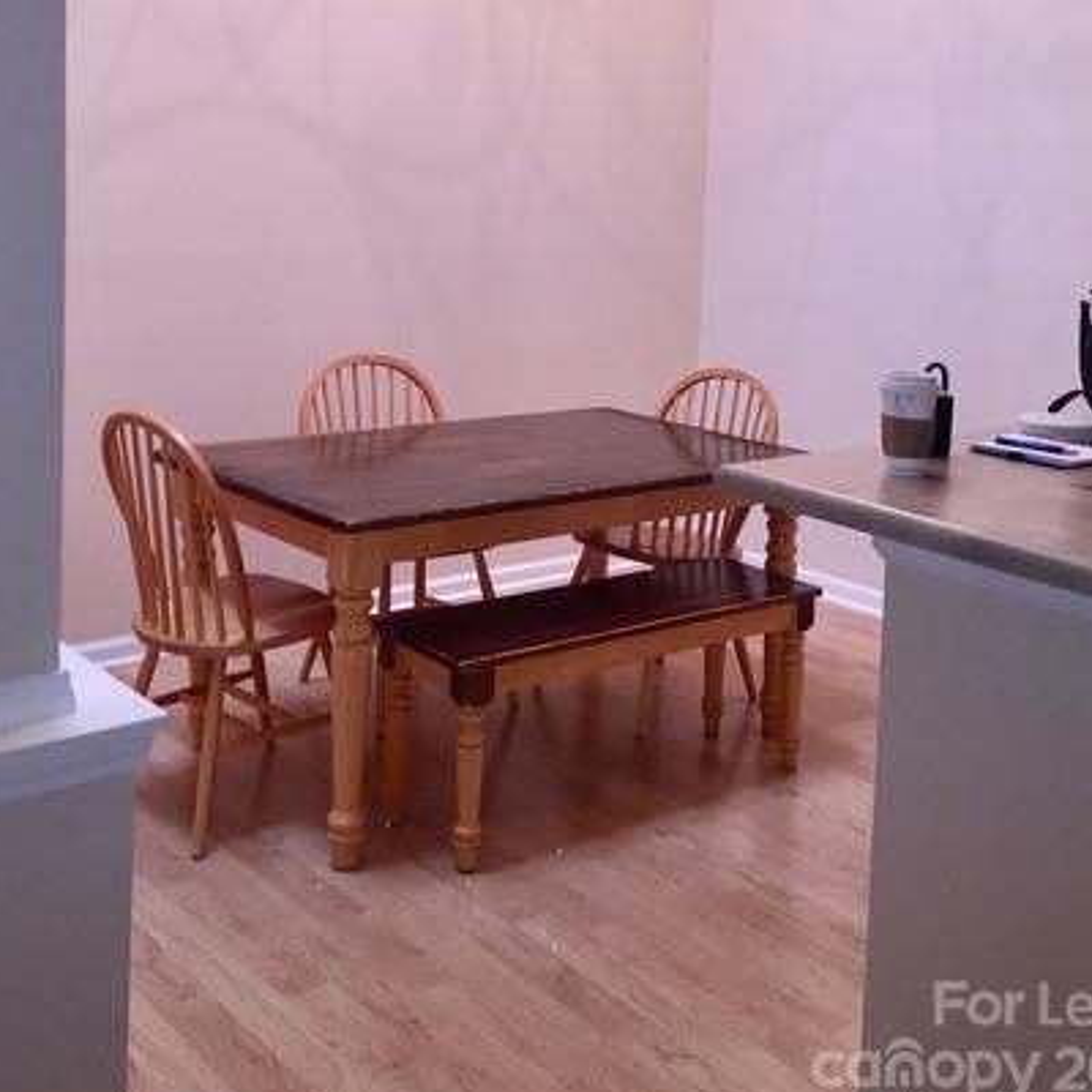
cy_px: 259
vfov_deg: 39.7
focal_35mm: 41
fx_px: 1463
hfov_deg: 40.9
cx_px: 546
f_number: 2.2
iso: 32
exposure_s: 1/30
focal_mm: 4.15
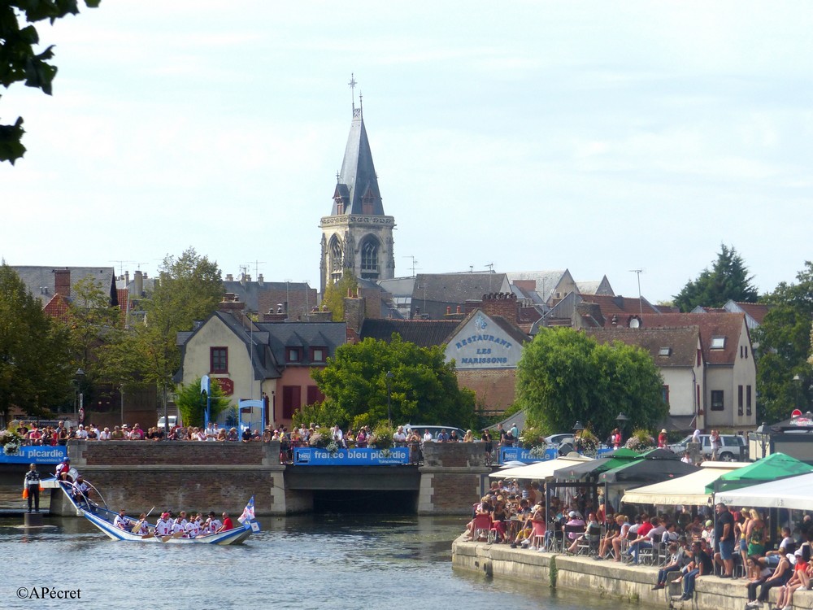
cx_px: 406
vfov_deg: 11.3
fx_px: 3077
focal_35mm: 131
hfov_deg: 15.1
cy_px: 305
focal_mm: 23.5
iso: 100
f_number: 4
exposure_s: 1/1300
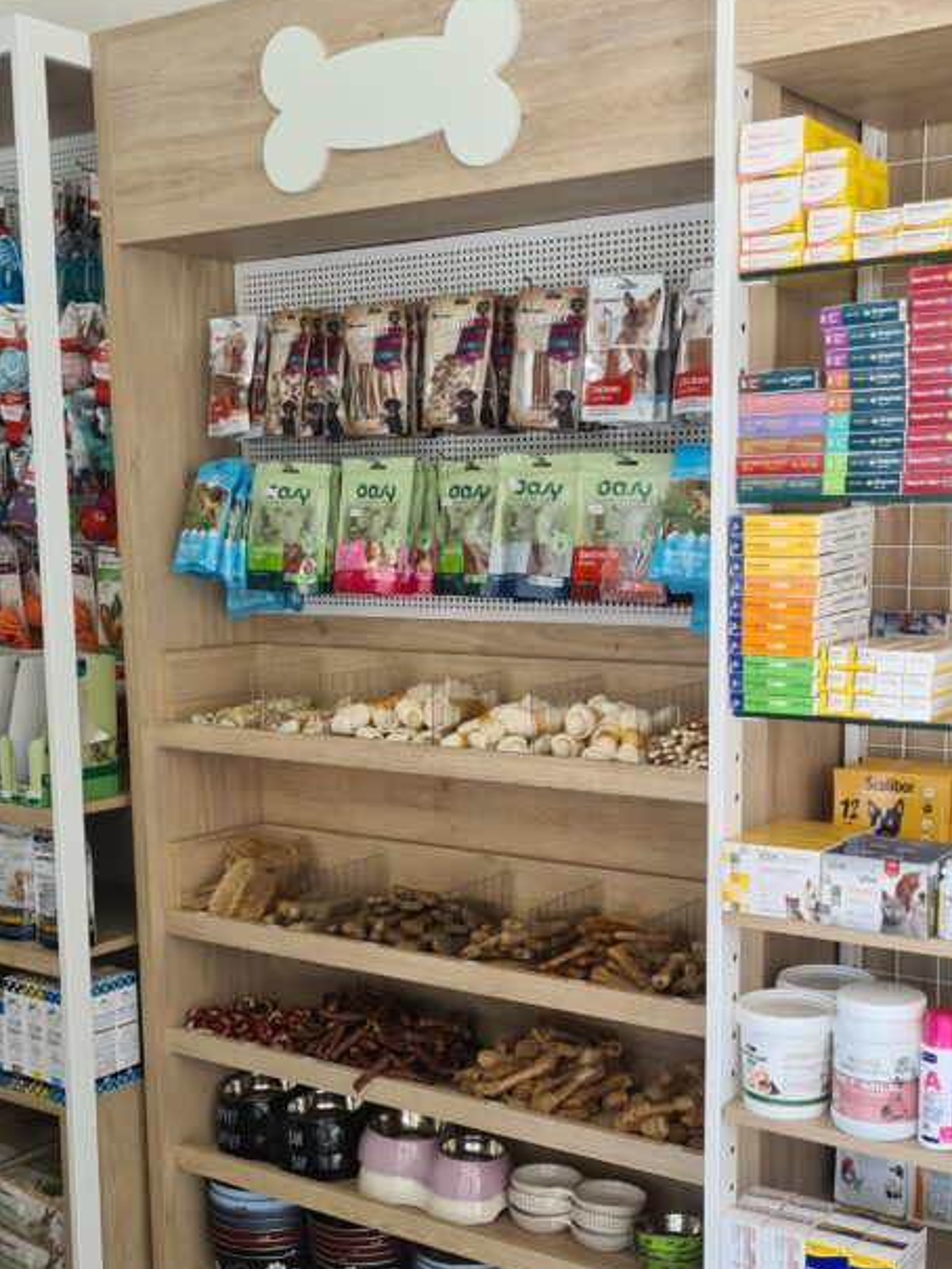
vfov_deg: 42.6
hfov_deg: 32.8
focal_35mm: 44
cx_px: 535
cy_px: 791
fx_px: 1613
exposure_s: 1/178
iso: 50
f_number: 1.8
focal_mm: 5.4
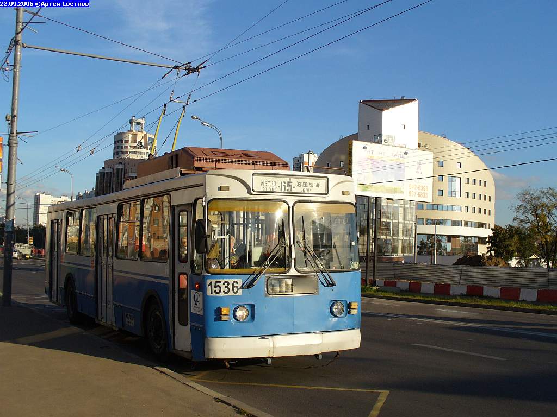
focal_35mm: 42
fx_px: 676
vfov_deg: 34.3
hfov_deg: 44.8
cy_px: 208
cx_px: 278
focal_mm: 7
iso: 80
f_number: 5.8
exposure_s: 1/320
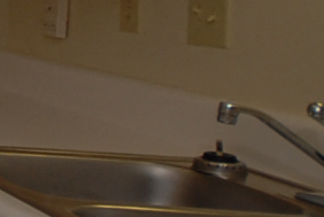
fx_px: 928
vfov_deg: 13.0
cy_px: -45
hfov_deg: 13.4
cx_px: -492
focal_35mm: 103
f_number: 4.5
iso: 125
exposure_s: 1/80
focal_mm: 10
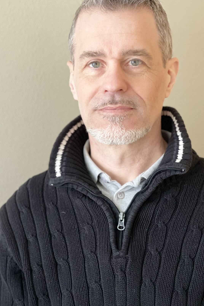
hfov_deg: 16.1
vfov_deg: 23.9
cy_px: 146
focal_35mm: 85
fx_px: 723
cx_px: 113
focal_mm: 7.5
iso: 200
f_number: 2.2
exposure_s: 1/33
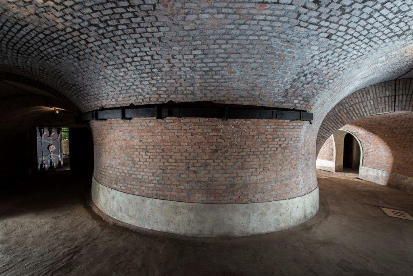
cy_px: 138
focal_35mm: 14
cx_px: 206
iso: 400
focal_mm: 14
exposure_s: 1/80
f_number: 4
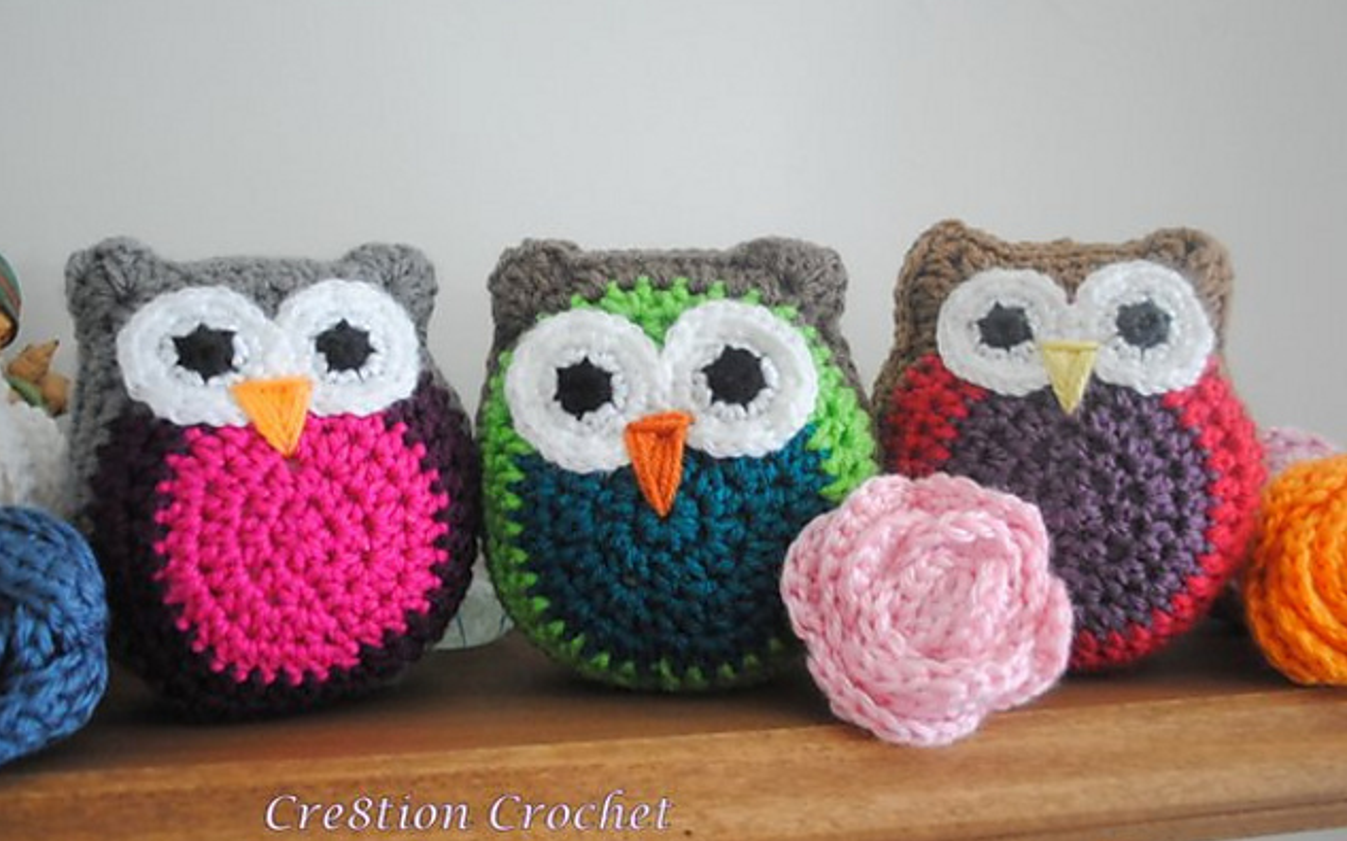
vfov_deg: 37.2
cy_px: 443
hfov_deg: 56.7
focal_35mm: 34
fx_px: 1248
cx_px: 671
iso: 800
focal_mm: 22
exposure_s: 1/30
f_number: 4
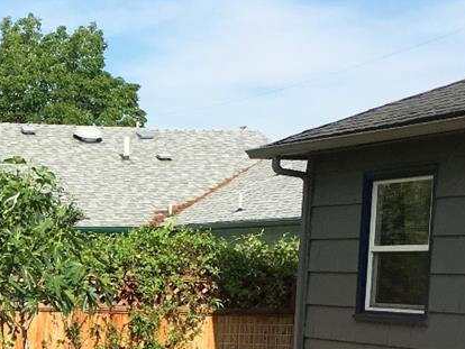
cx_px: -185
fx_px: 1411
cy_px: 432
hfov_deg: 17.3
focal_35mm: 105
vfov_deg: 13.7
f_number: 2.2
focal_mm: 4.15
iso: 25
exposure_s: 1/1709
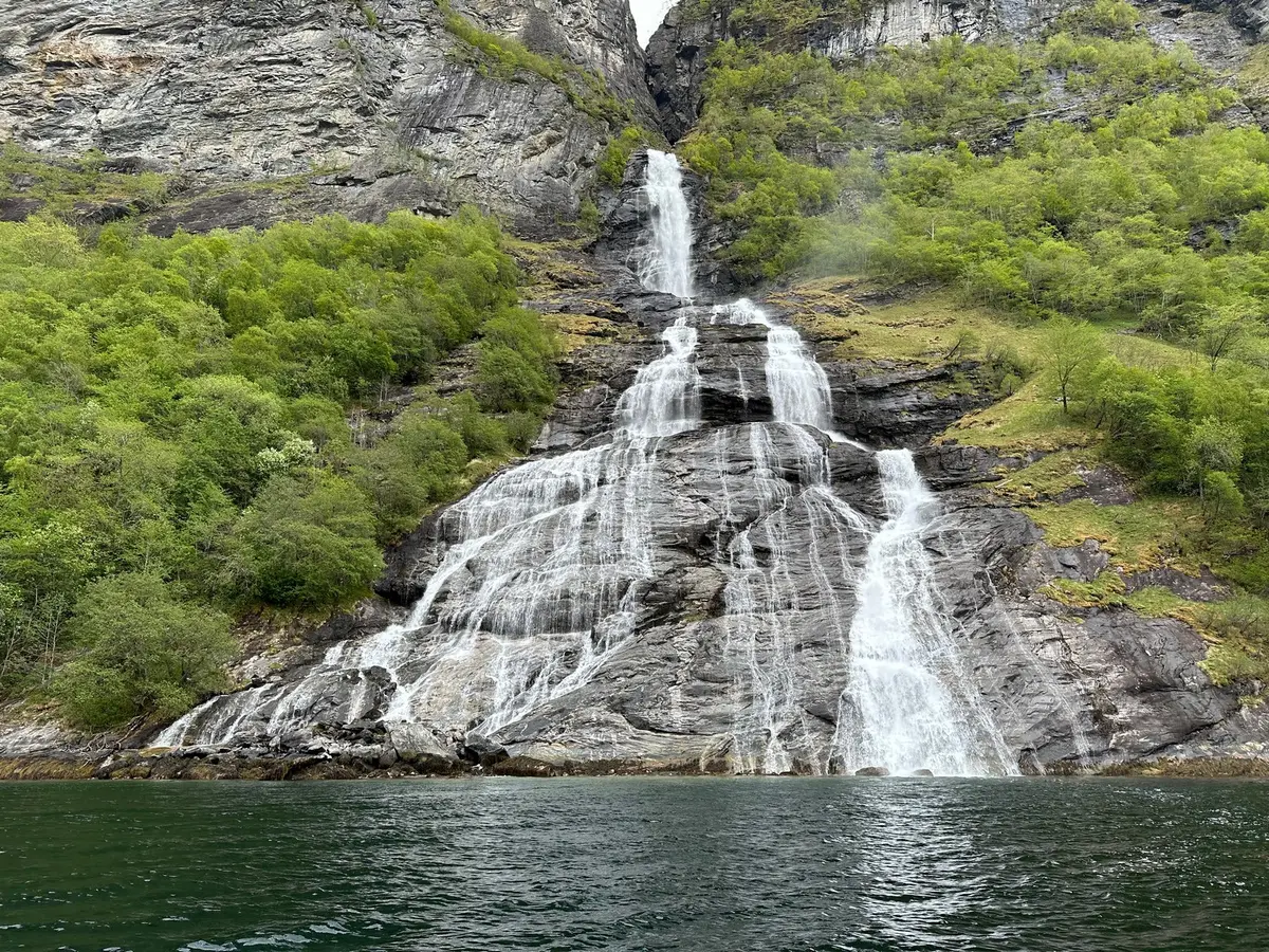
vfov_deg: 56.8
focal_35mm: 24
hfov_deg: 71.6
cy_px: 476
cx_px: 634
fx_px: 880
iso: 80
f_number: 1.78
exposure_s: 1/1321
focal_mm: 6.86
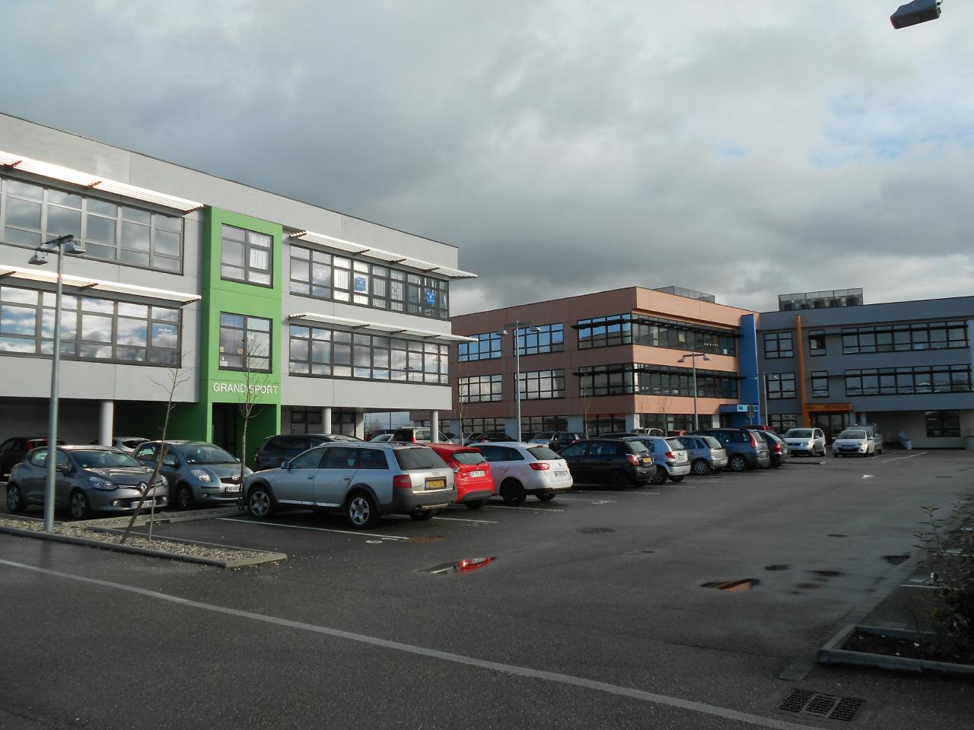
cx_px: 487
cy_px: 365
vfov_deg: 48.2
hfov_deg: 61.7
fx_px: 816
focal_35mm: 29
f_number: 3.4
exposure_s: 1/800
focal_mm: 5.1
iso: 80
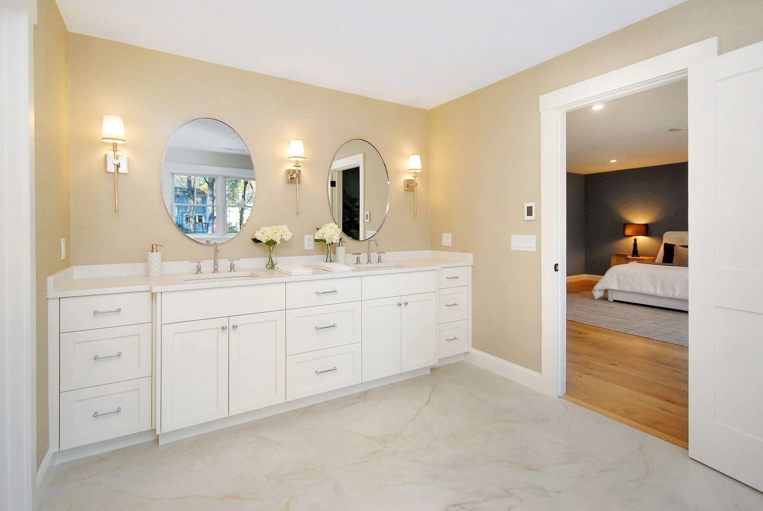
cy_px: 256
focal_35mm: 16
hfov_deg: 94.9
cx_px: 382
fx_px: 350
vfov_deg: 72.3
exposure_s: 1/60
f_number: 5.6
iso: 400
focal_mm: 11
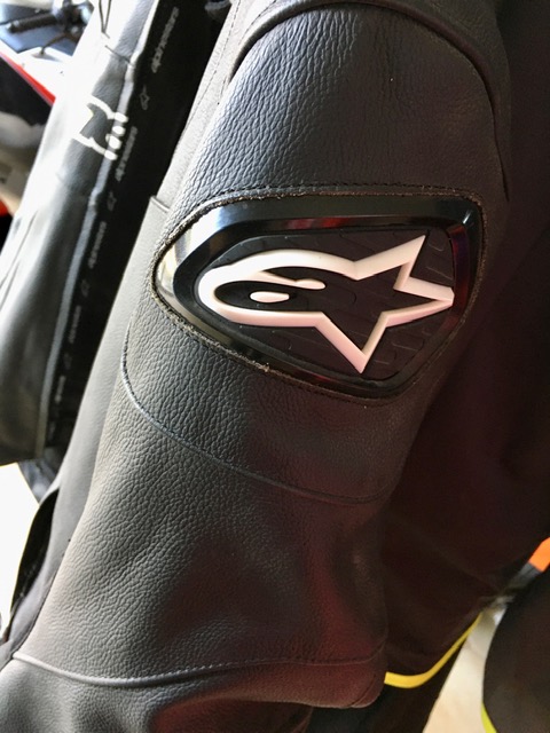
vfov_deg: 61.7
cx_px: 275
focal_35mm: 29
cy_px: 366
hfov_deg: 48.2
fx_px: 614
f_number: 2.2
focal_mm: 4.15
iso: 200
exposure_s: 1/20
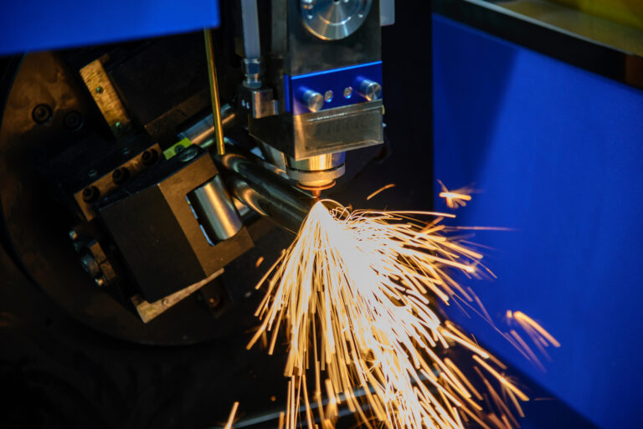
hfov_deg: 17.1
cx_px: 322
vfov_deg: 11.4
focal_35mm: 120
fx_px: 2144
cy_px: 214
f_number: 4
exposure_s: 1/100
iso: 2000
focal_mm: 120
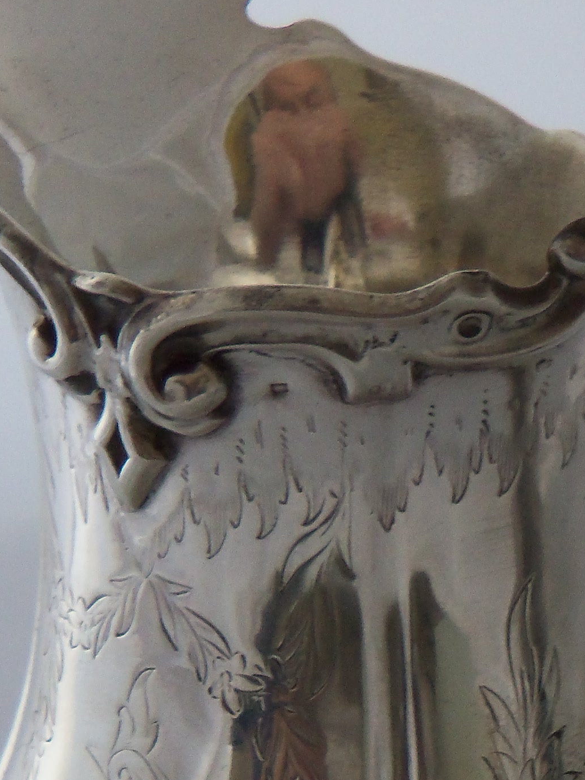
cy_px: 888
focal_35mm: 119
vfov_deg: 16.0
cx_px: 504
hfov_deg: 12.4
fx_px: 2681
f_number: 4.3
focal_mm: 6.8
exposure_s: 1/30
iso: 100
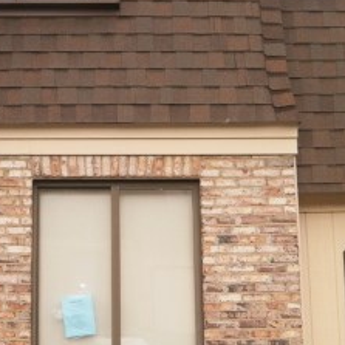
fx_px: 744
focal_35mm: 66
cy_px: 153
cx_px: 76
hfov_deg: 25.7
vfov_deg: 26.1
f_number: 2.8
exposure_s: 1/400
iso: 100
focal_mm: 4.7
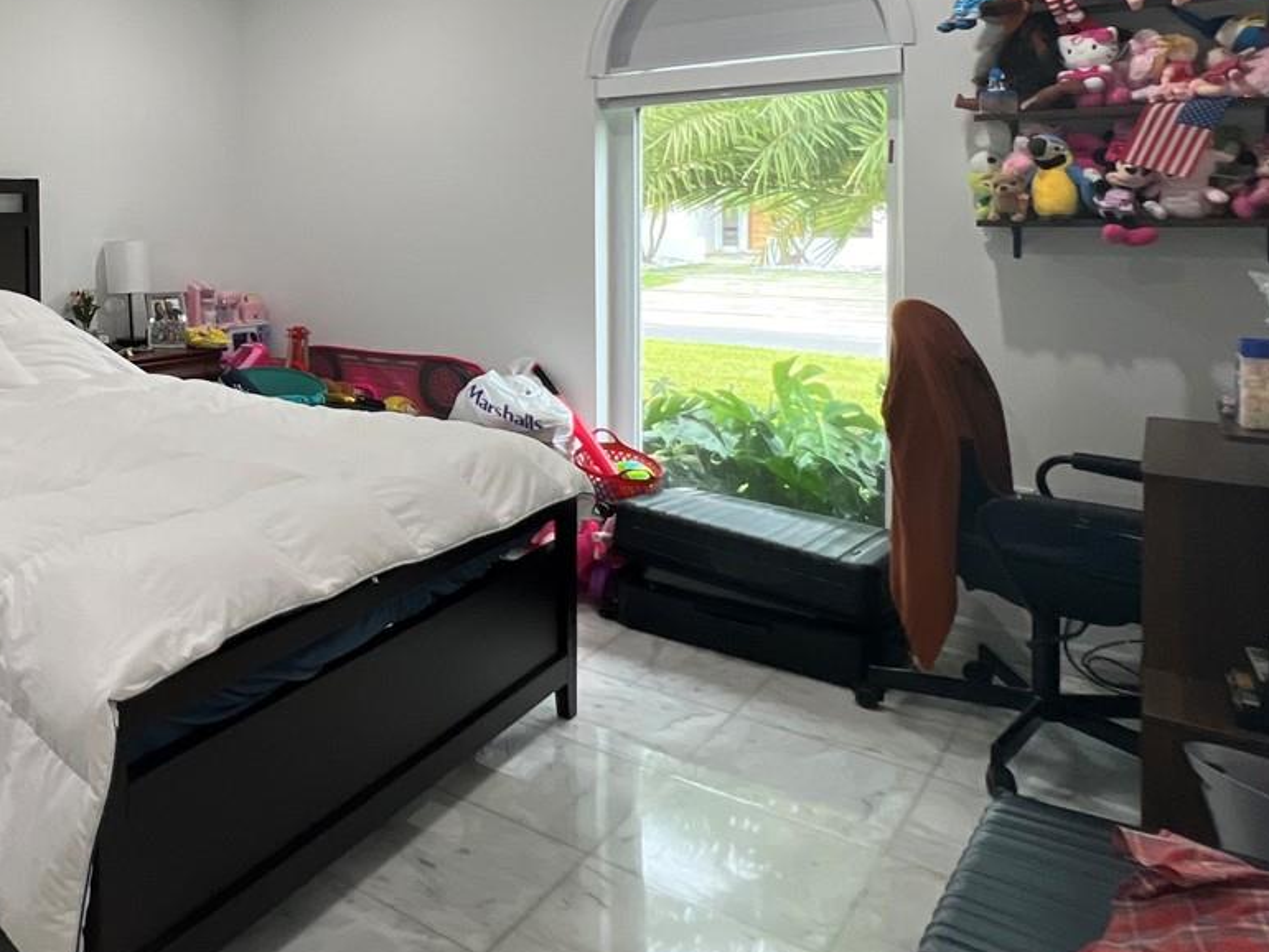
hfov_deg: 57.7
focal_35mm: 27
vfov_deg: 49.1
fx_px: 990
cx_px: 170
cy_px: 226
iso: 200
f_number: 1.8
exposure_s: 1/120
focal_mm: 1.57
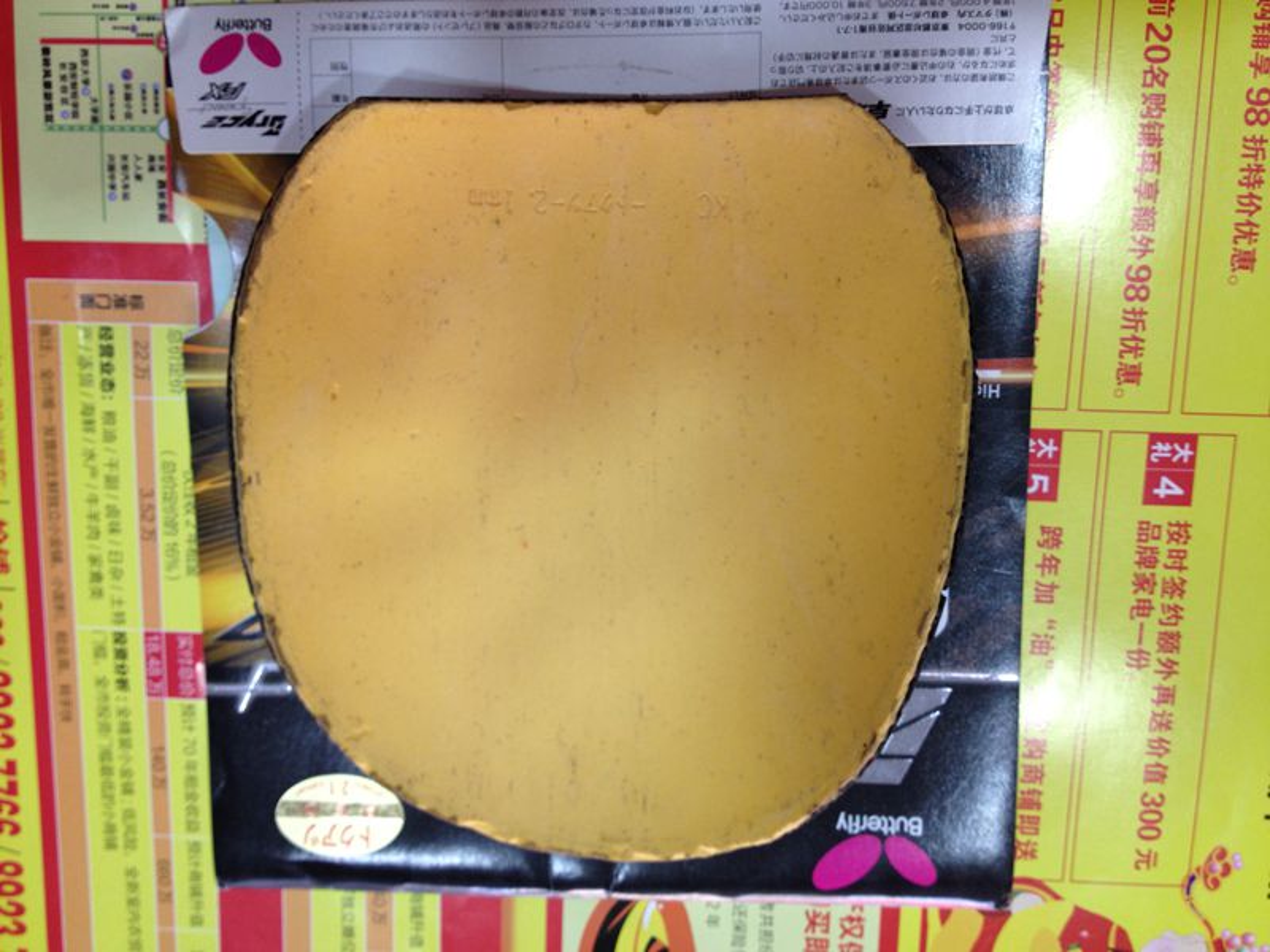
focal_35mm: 35
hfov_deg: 52.6
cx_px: 635
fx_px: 1284
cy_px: 476
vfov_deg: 40.7
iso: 64
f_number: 2.4
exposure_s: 1/20
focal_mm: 4.28
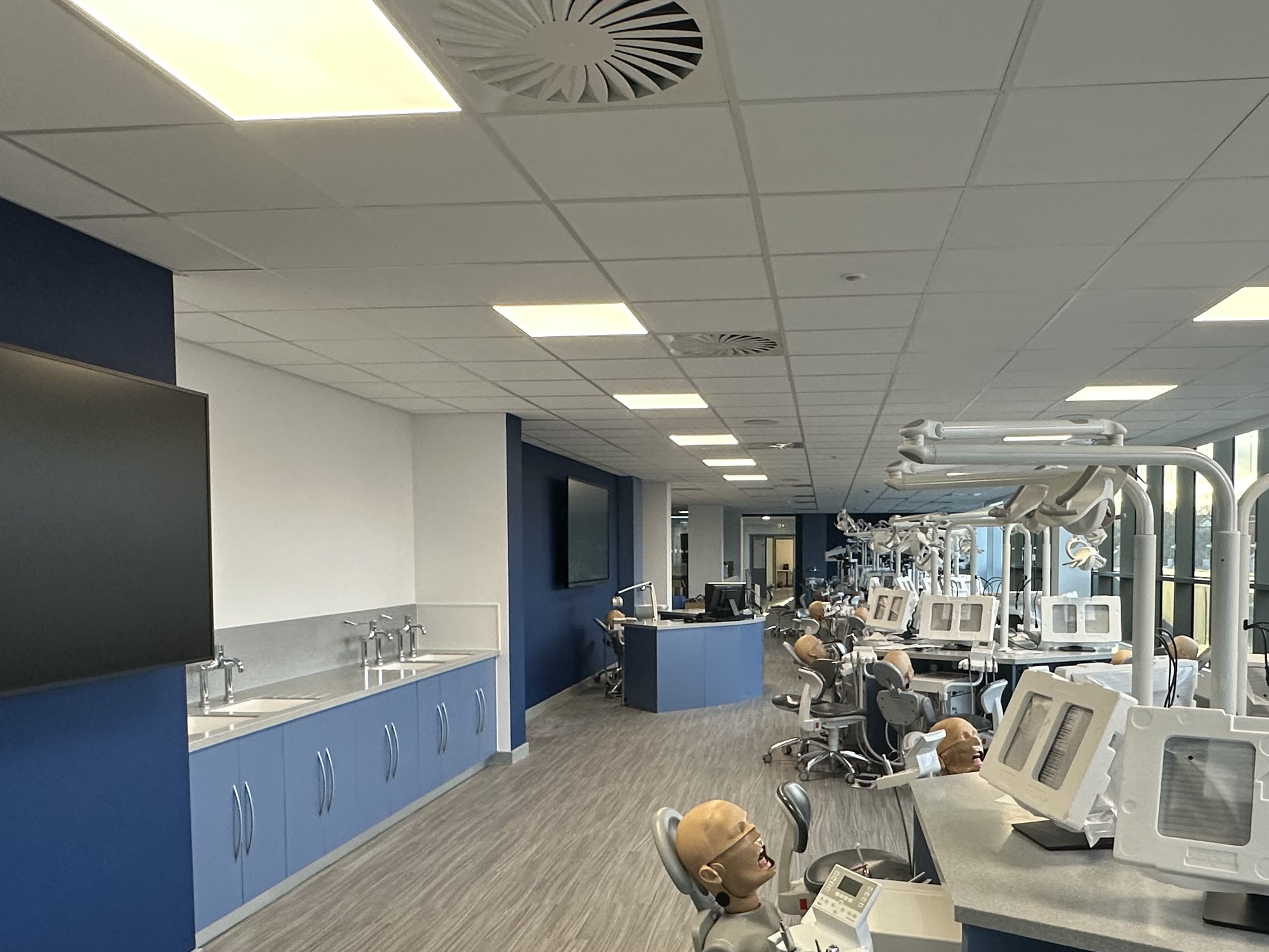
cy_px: 605
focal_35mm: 28
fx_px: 1026
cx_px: 733
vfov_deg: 49.2
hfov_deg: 63.1
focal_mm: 2.22
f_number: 2.2
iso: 200
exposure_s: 1/100
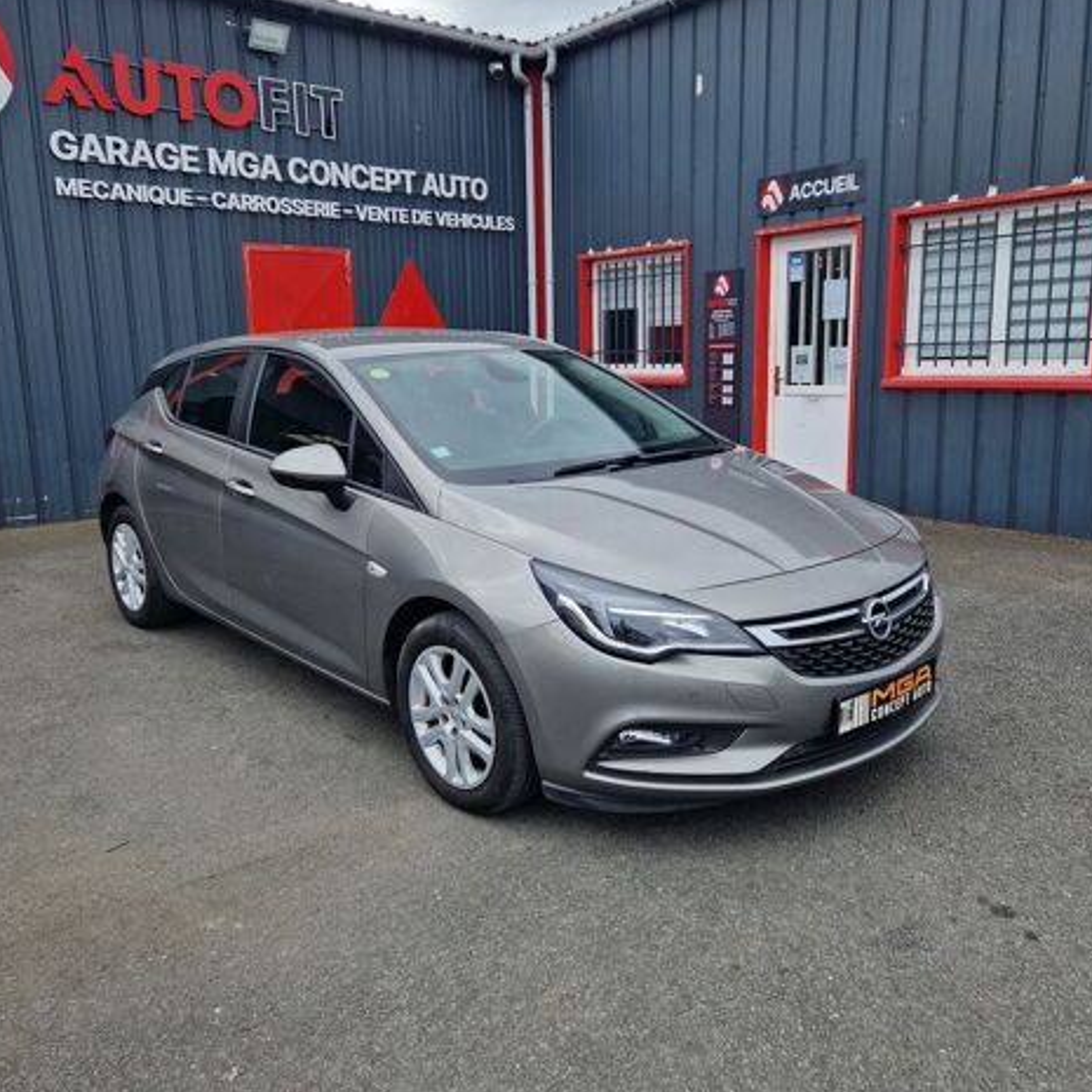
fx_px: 999
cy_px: 533
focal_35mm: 28
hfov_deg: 57.3
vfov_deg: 57.3
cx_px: 542
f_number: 1.8
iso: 50
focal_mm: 5.4
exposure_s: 1/754
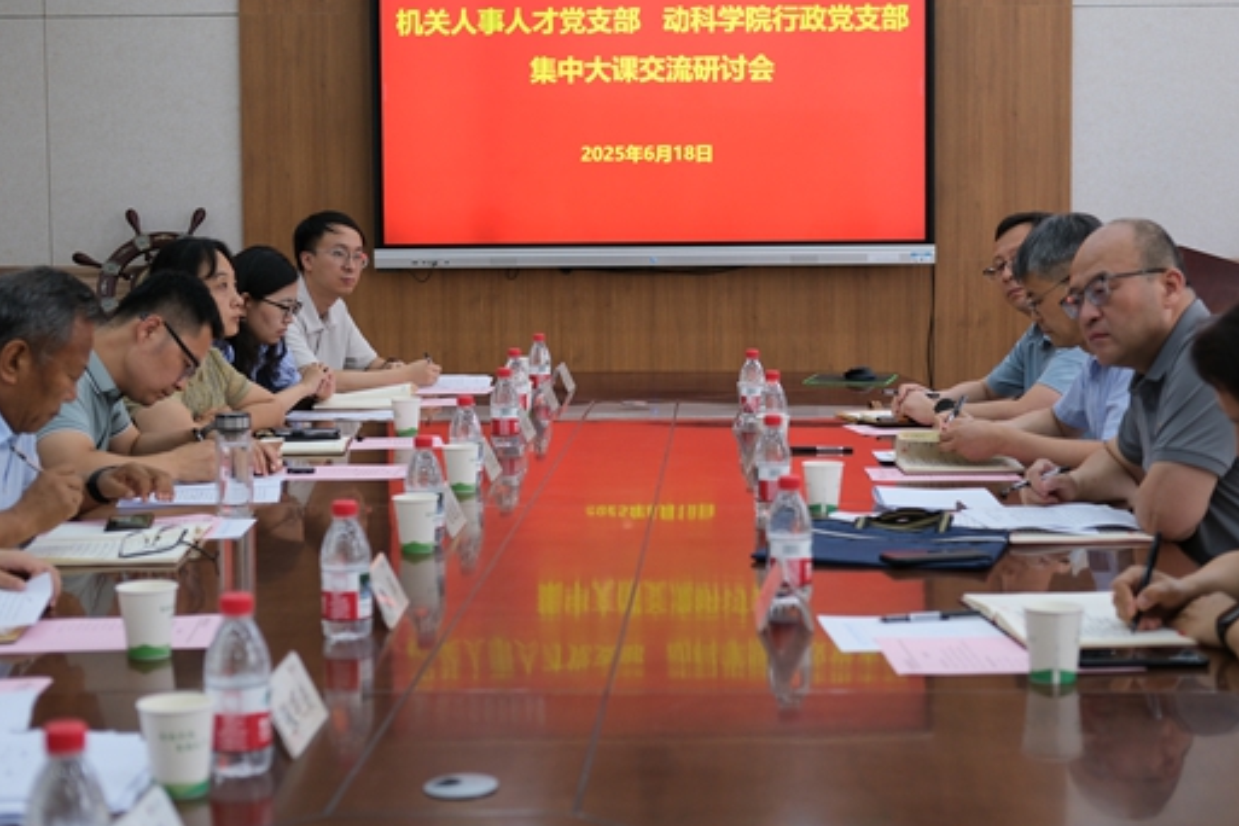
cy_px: 350
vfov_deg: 21.9
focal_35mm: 62
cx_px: 655
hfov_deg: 32.4
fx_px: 2134
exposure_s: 1/160
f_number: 2.8
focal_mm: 35
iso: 640
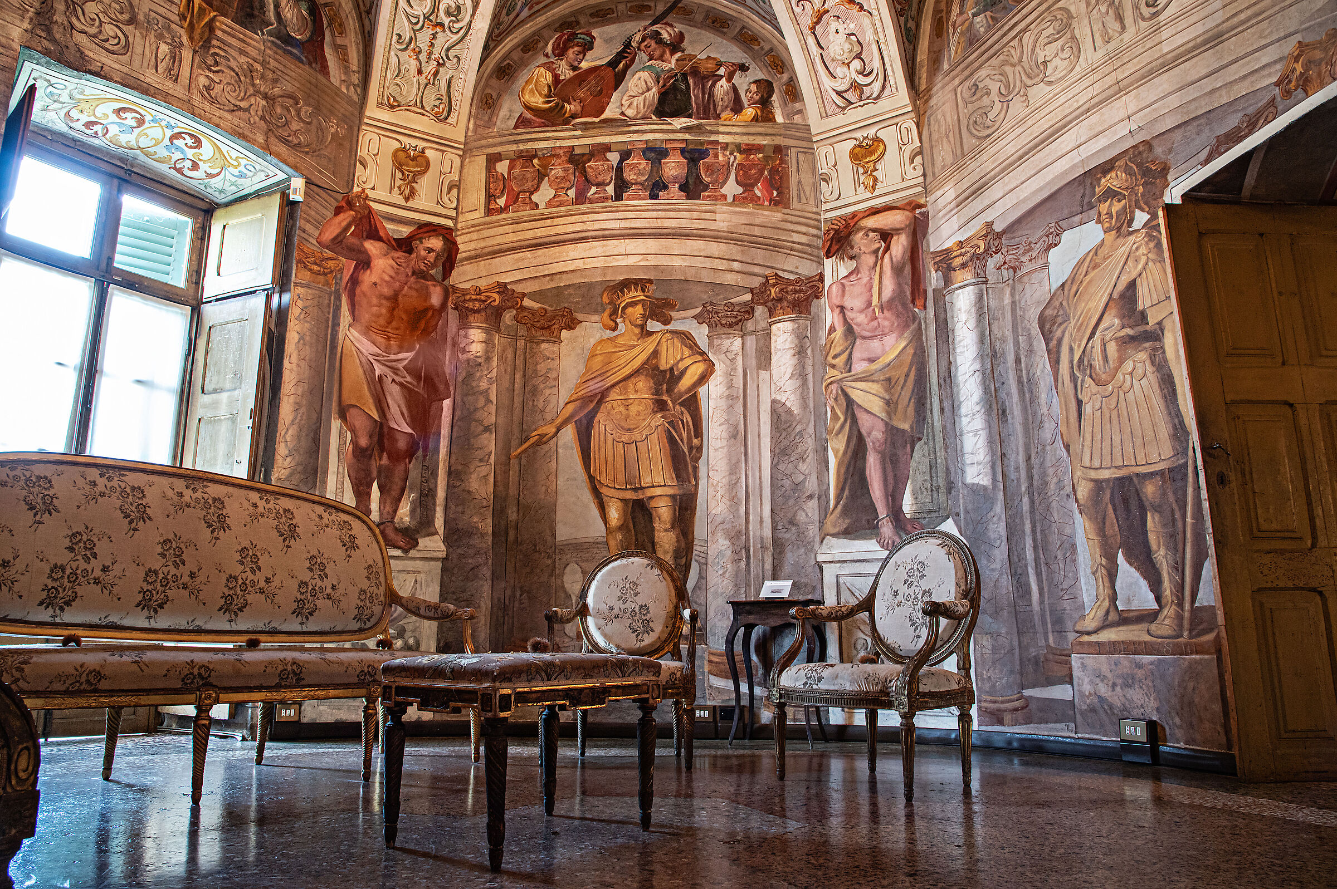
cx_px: 668
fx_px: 891
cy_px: 444
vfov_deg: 53.1
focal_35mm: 24
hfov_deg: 73.8
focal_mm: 24
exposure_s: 1/3
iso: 1600
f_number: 13
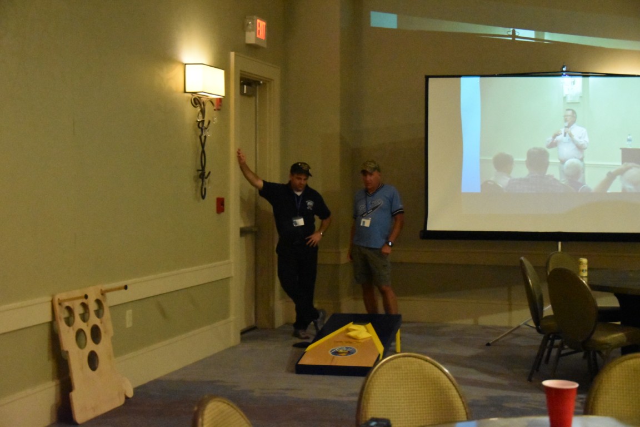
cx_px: 320
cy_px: 214
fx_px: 1013
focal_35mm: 57
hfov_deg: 35.1
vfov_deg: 23.8
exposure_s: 1/50
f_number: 4.5
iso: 12800
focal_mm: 38
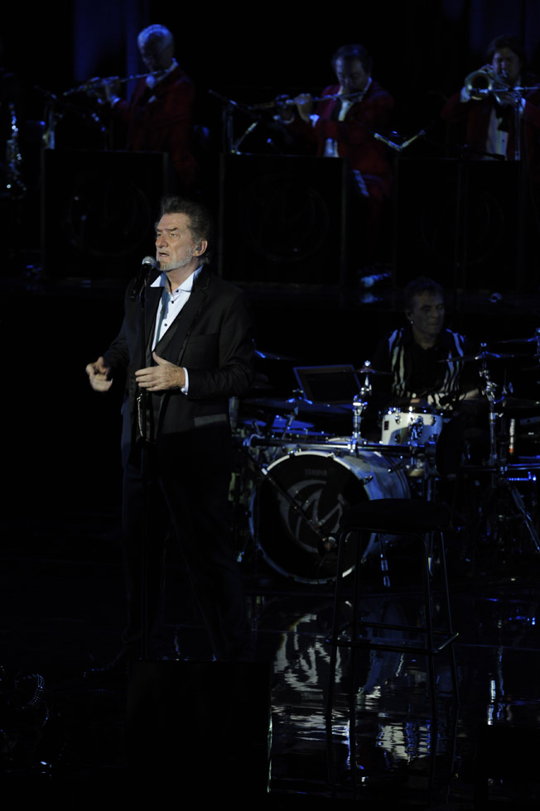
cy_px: 406
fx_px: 4055
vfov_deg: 11.4
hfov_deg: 7.6
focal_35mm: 180
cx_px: 270
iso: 1000
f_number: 5.6
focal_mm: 180
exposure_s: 1/100
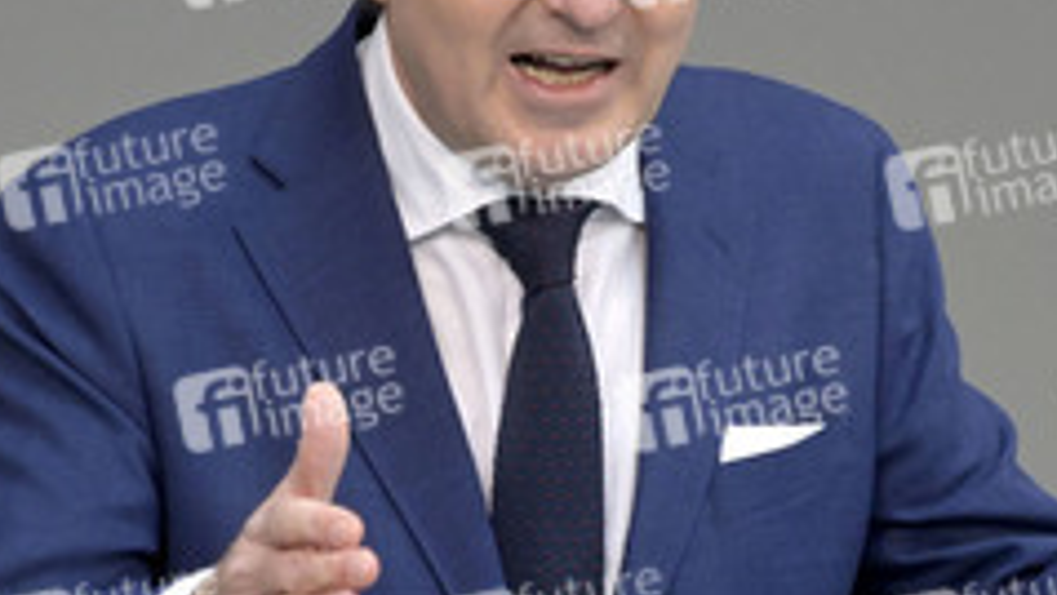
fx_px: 25567
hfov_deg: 2.4
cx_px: 615
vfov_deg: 1.3
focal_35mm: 912
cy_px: 289
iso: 8000
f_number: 5.6
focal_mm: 460
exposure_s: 1/400
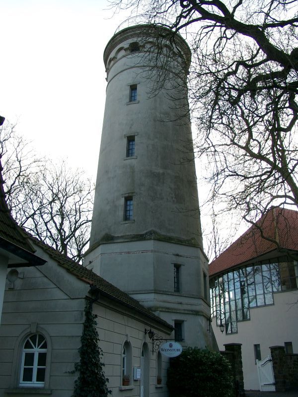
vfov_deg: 54.0
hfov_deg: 41.8
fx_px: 390
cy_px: 198
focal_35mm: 34
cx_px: 149
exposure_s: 1/223
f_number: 2.8
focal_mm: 7.13
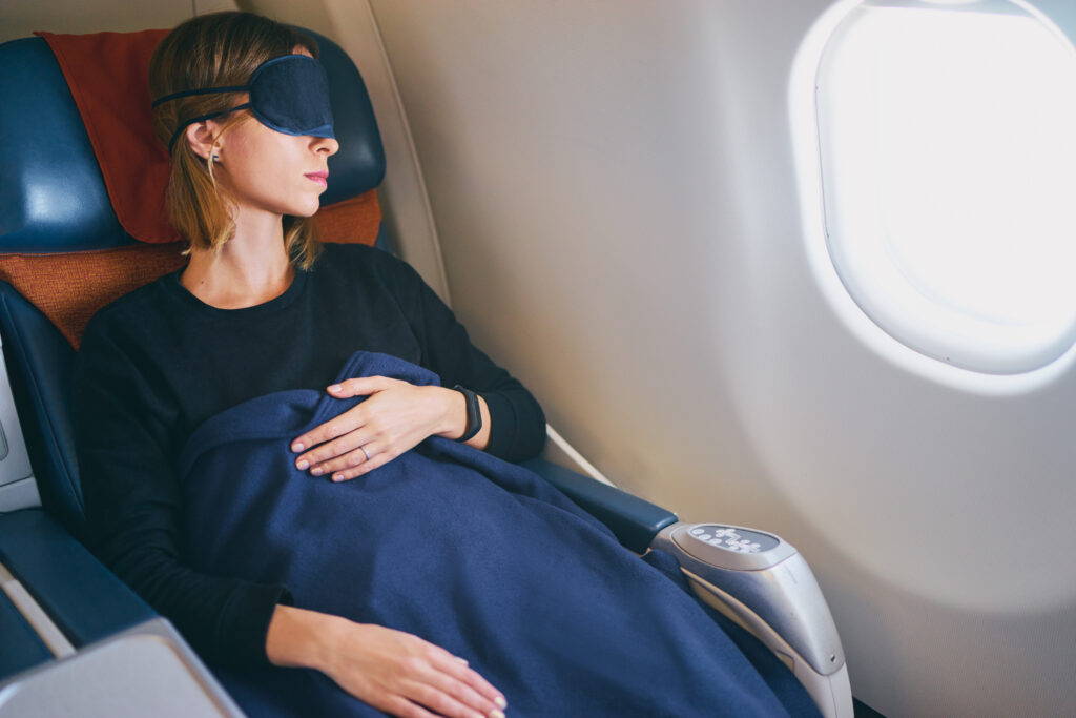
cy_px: 359
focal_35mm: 35
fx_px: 1046
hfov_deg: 54.4
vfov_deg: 37.9
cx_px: 538
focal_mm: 35
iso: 160
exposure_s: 1/100
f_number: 1.6
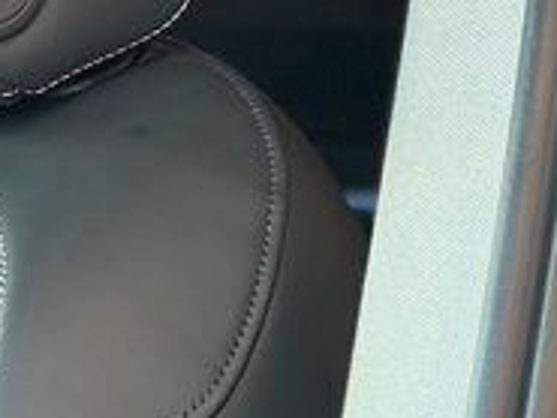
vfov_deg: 5.5
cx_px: -738
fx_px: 4283
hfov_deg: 7.0
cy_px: 647
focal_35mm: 266
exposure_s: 1/60
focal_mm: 6.86
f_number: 1.78
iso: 200
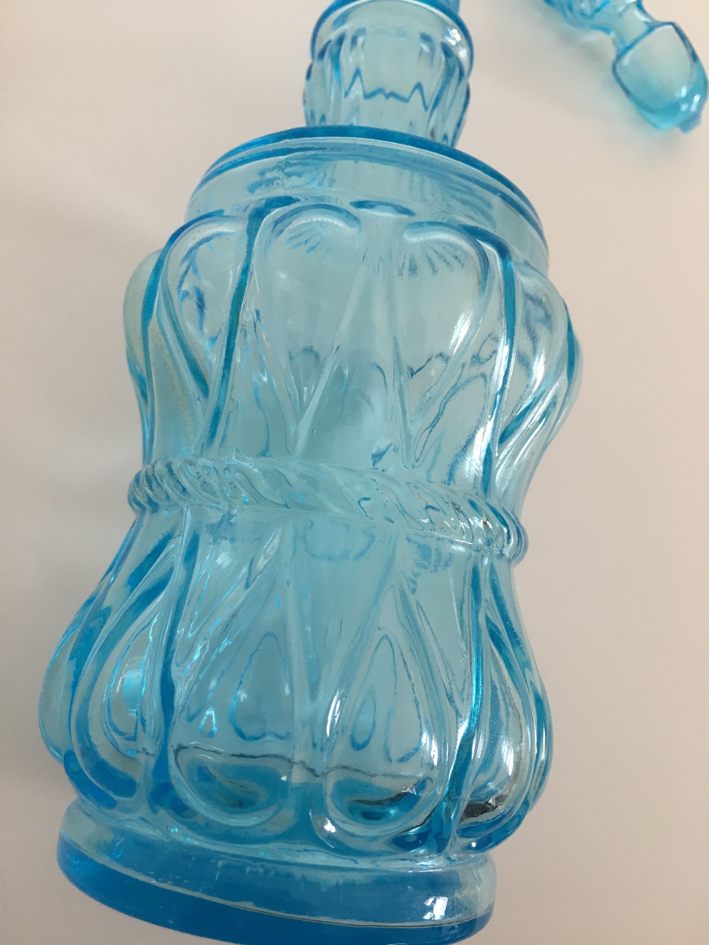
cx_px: 354
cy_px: 472
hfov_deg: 48.2
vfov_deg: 61.7
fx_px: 792
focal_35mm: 29
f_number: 2.2
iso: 100
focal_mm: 4.15
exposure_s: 1/33
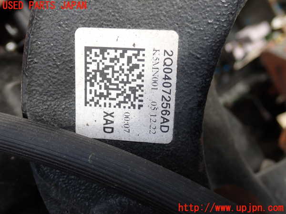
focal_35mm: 44
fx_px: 364
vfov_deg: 32.9
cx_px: 143
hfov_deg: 42.9
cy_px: 107
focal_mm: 7.84
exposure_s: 1/125
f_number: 4
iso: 100
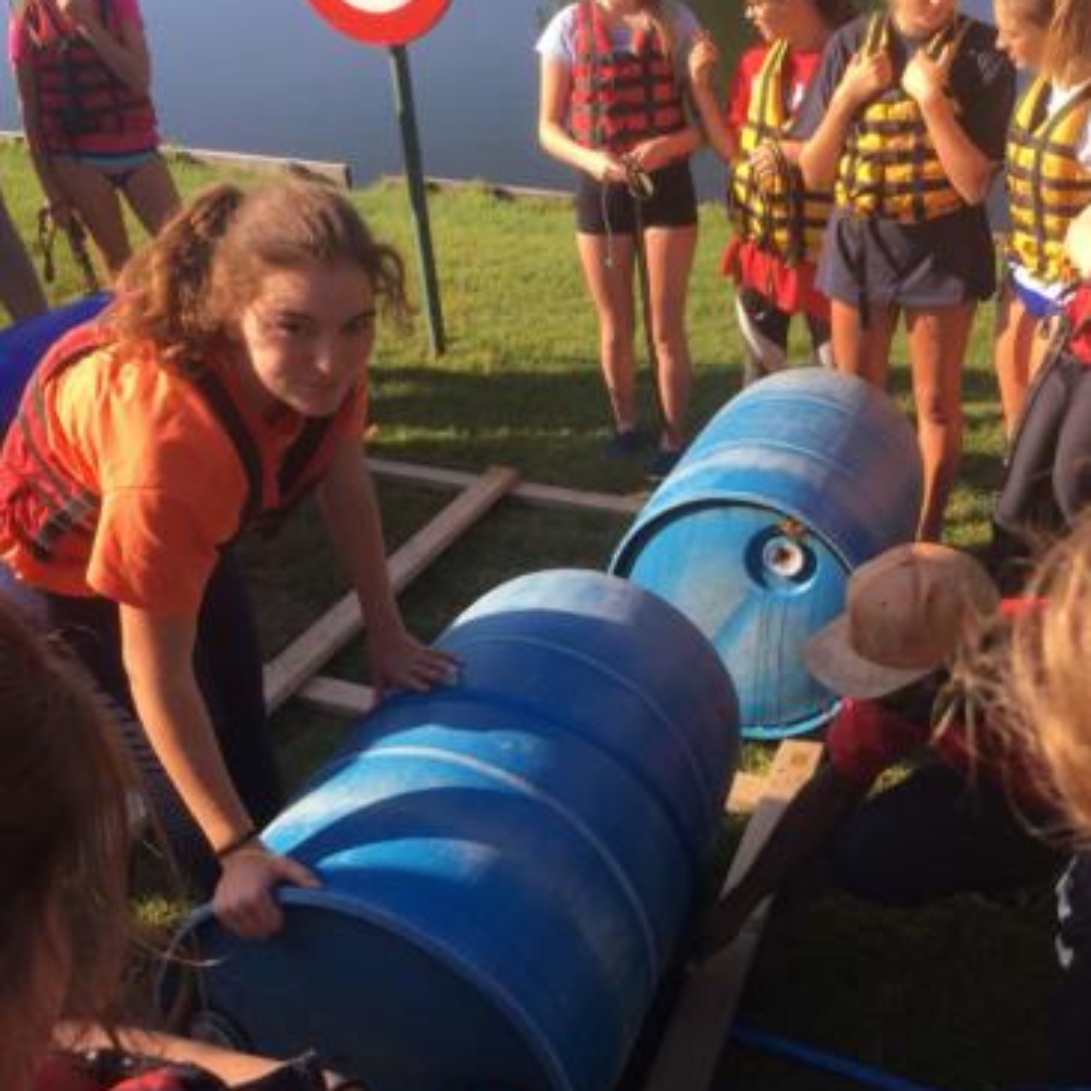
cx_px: 602
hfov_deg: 47.1
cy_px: 541
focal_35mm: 35
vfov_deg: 47.2
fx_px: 1248
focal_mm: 4.15
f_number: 2.2
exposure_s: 1/646
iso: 25
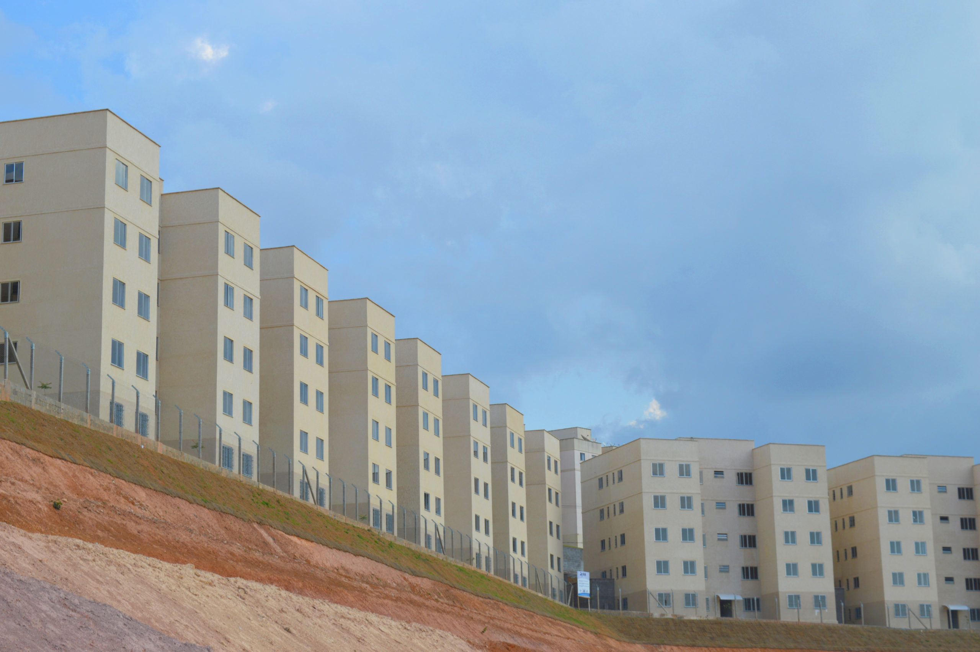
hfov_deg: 29.3
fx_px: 1877
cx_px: 490
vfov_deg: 19.7
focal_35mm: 69
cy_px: 326
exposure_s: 1/250
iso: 100
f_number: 8
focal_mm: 46
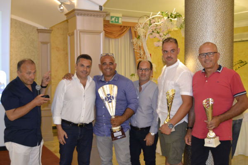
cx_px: 124
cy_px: 82
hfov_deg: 43.6
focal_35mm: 45
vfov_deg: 29.9
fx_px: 310
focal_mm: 30
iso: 2000
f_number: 4.2
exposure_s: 1/60
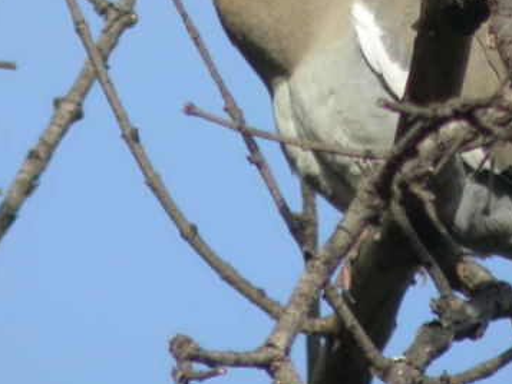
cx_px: 268
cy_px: 106
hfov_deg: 10.0
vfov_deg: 7.5
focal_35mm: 197
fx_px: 2915
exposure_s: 1/183
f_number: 4.1
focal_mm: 22.8
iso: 100
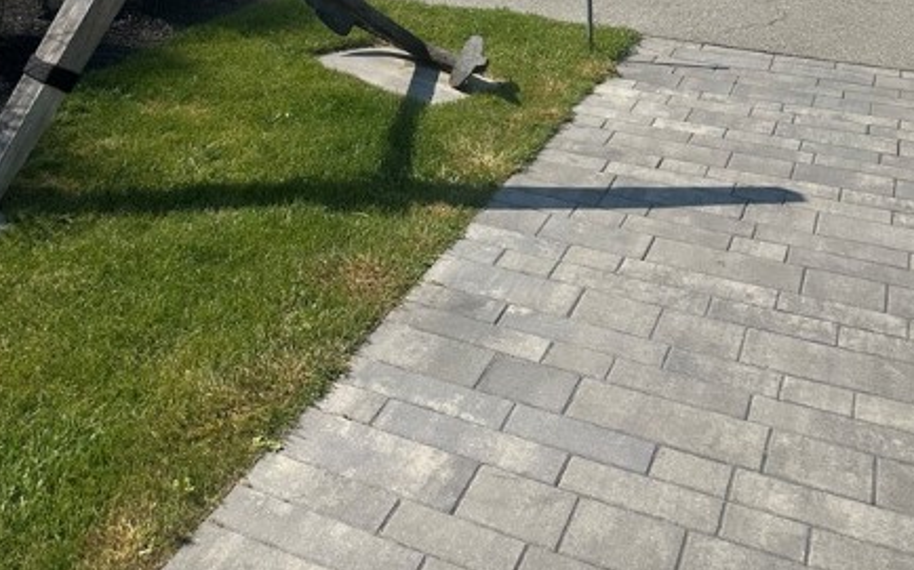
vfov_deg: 24.6
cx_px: 356
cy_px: -187
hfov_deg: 44.1
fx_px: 1121
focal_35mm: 45
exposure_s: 1/7042
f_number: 1.78
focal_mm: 6.86
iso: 80
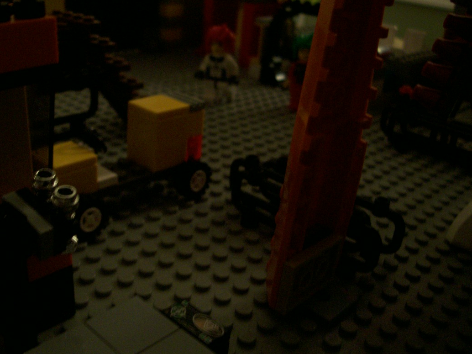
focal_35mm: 40
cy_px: 189
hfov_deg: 46.6
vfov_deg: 35.9
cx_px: 196
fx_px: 545
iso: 160
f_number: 2.7
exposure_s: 1/8
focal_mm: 5.6
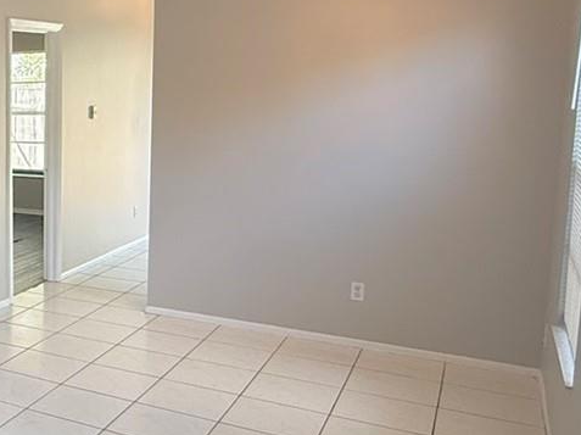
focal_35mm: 47
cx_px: -128
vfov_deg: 30.8
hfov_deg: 32.7
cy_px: 185
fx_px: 788
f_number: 2.2
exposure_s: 1/120
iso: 200
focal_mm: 2.22
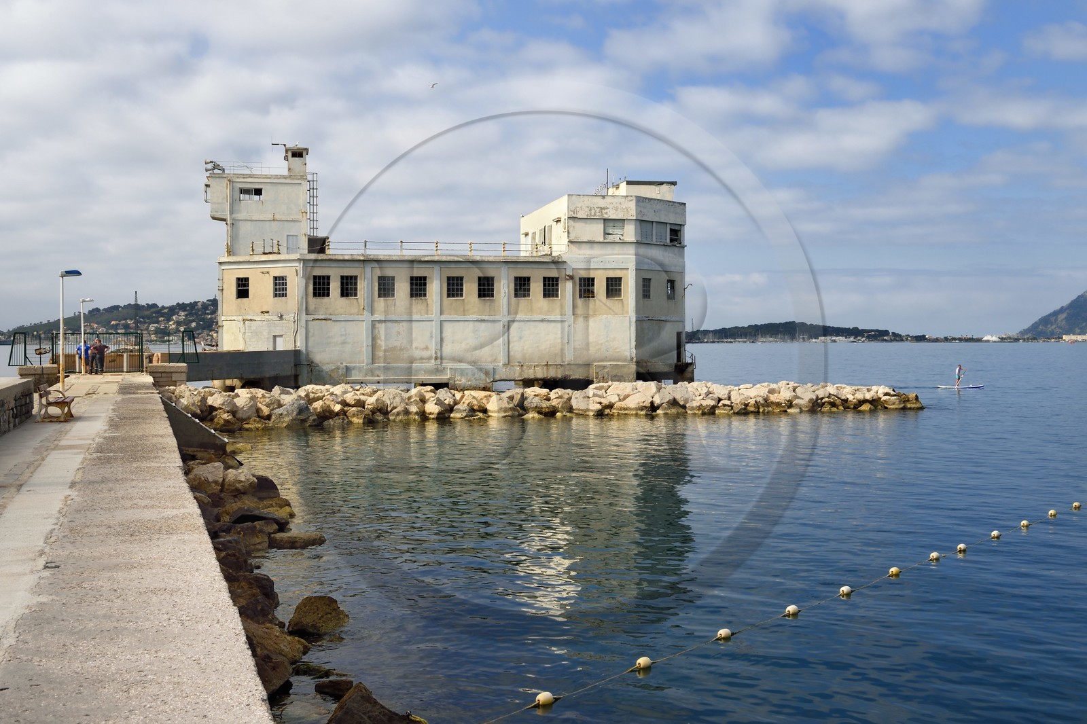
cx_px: 544
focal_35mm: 42
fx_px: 1268
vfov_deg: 31.9
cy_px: 362
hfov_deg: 46.4
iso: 200
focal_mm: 42
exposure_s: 1/250
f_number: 13
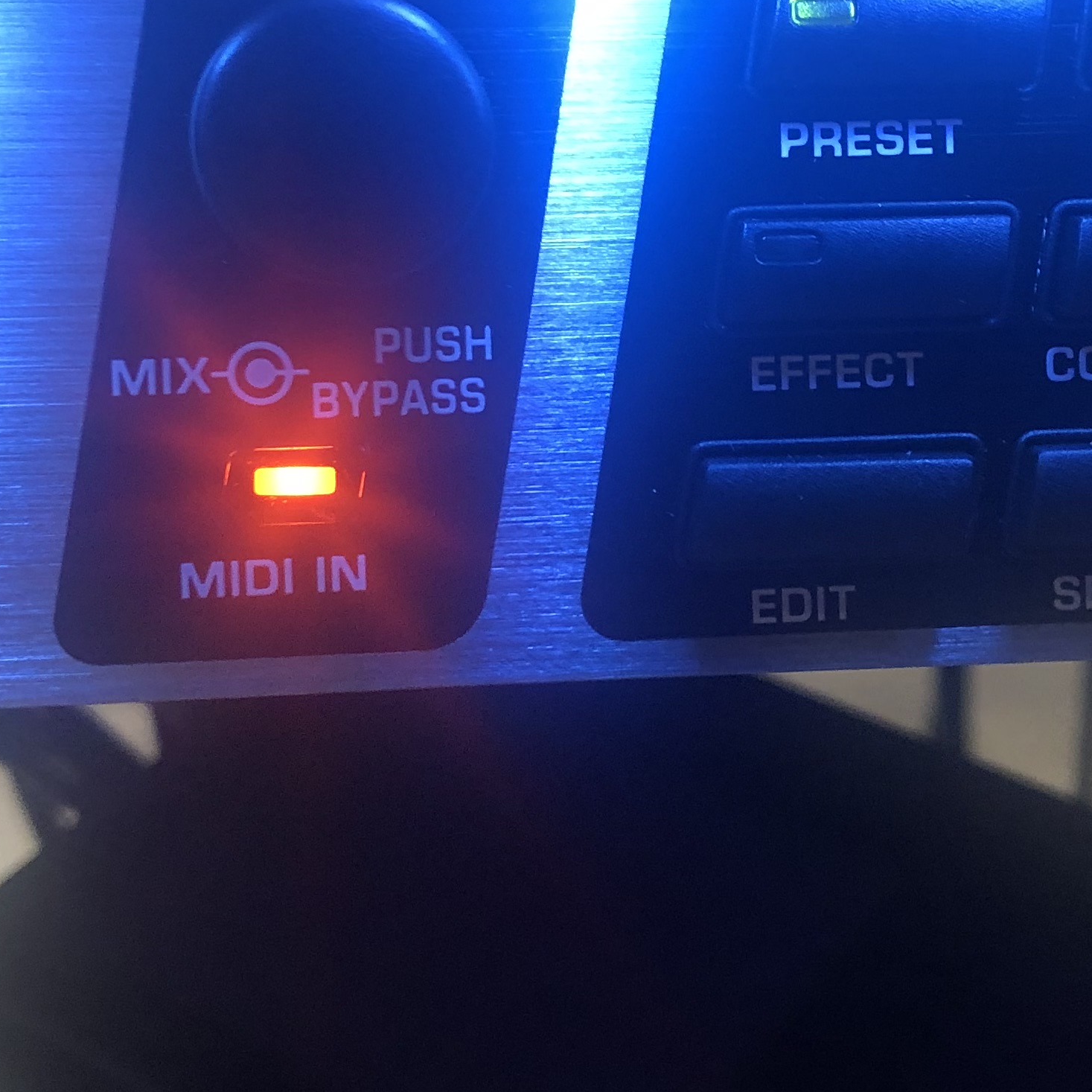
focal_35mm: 68
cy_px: 366
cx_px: 739
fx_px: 2427
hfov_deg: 25.2
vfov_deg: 25.2
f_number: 1.8
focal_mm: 3.99
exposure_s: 1/18
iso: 40
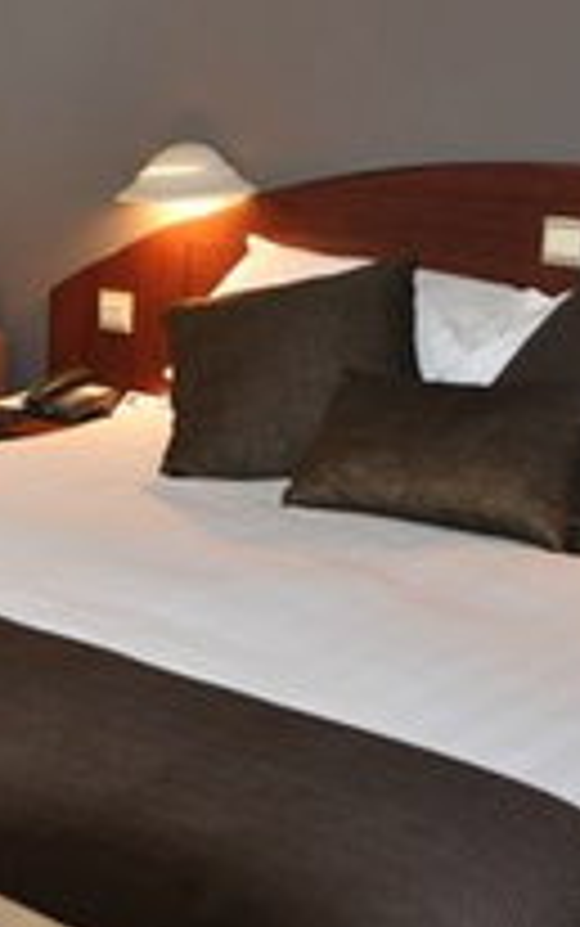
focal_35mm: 64
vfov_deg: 31.7
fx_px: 1616
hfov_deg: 19.7
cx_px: -9
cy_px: 313
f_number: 3.5
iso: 800
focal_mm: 18
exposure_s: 1/60
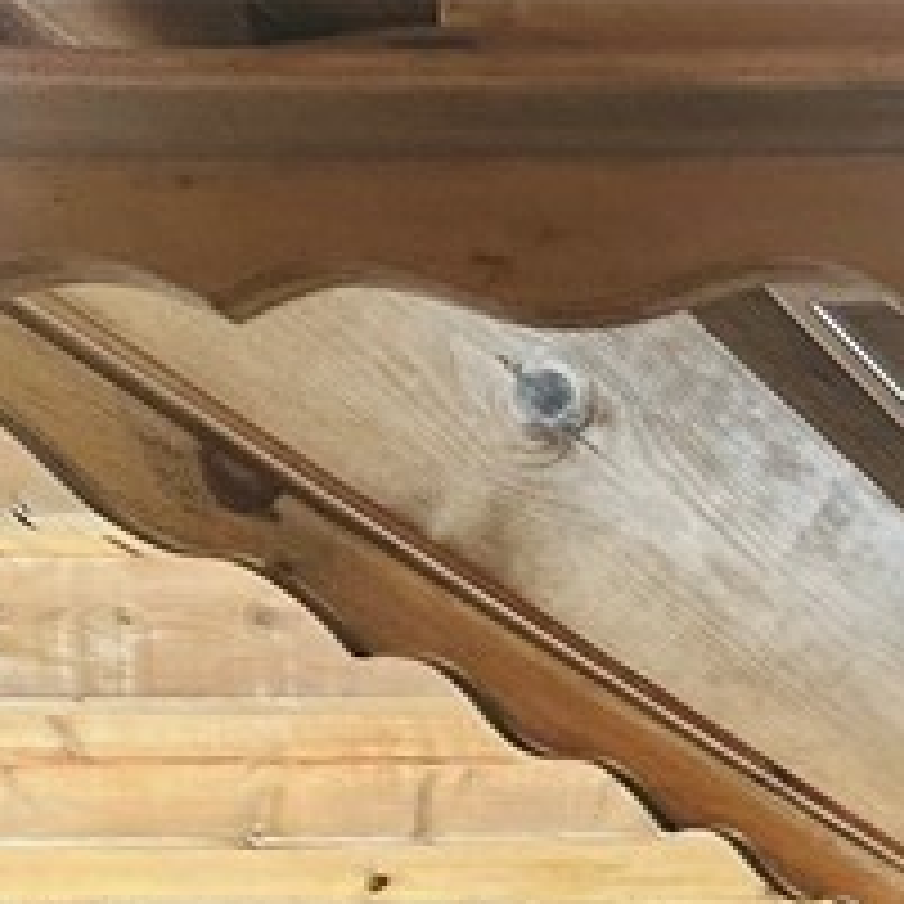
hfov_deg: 12.6
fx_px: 3191
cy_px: 1720
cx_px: 2177
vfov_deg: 14.0
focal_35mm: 108
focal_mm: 6.86
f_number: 1.78
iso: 160
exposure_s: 1/60
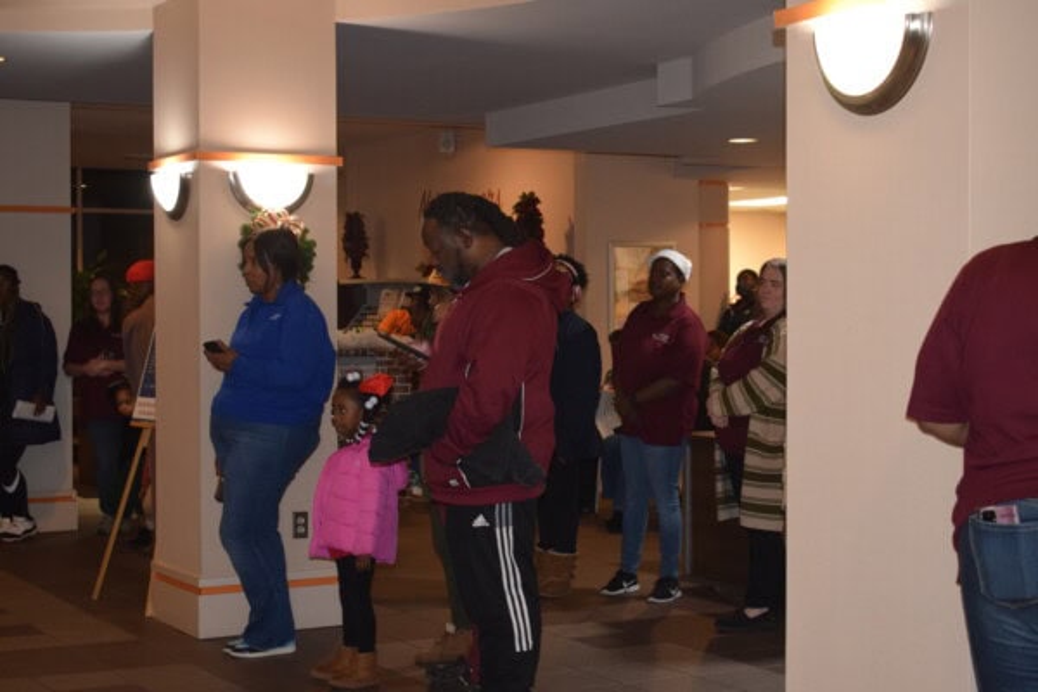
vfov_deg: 21.6
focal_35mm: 63
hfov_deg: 31.9
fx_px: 1816
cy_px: 346
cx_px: 519
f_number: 5
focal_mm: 42
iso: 1600
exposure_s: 1/60
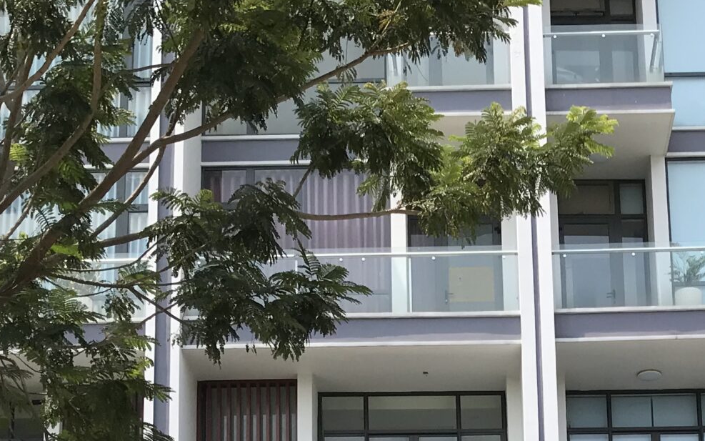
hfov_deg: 26.2
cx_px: 589
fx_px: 1480
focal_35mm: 77
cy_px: 647
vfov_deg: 15.7
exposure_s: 1/1294
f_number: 1.8
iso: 20
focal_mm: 3.99
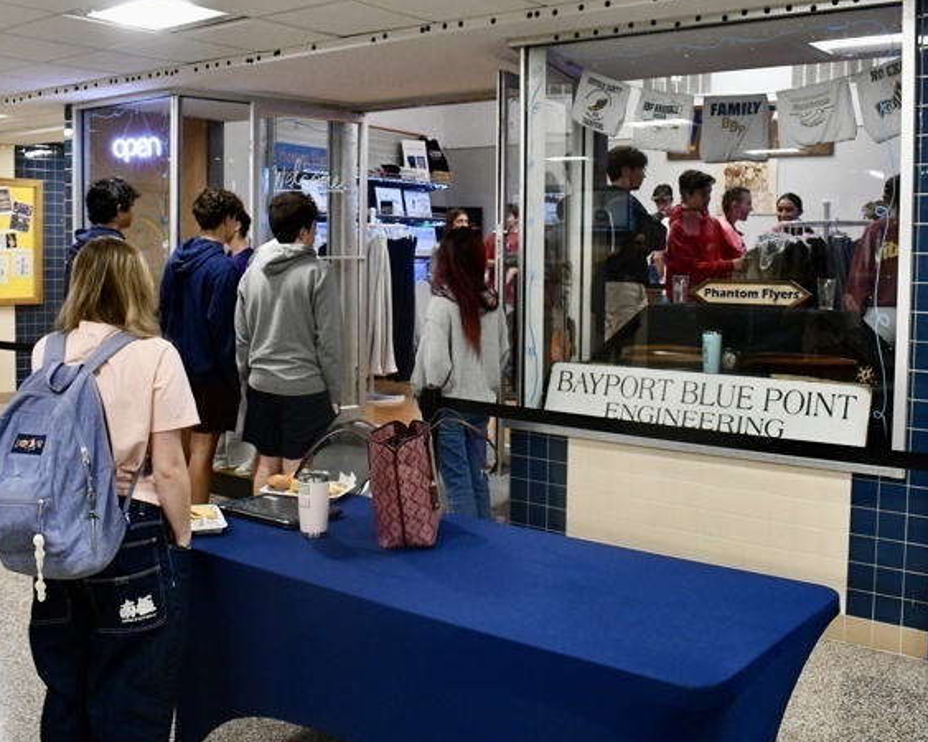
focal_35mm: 36
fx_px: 988
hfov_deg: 50.3
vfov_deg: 41.0
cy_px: 316
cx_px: 485
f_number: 5.6
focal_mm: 18
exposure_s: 1/125
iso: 3200
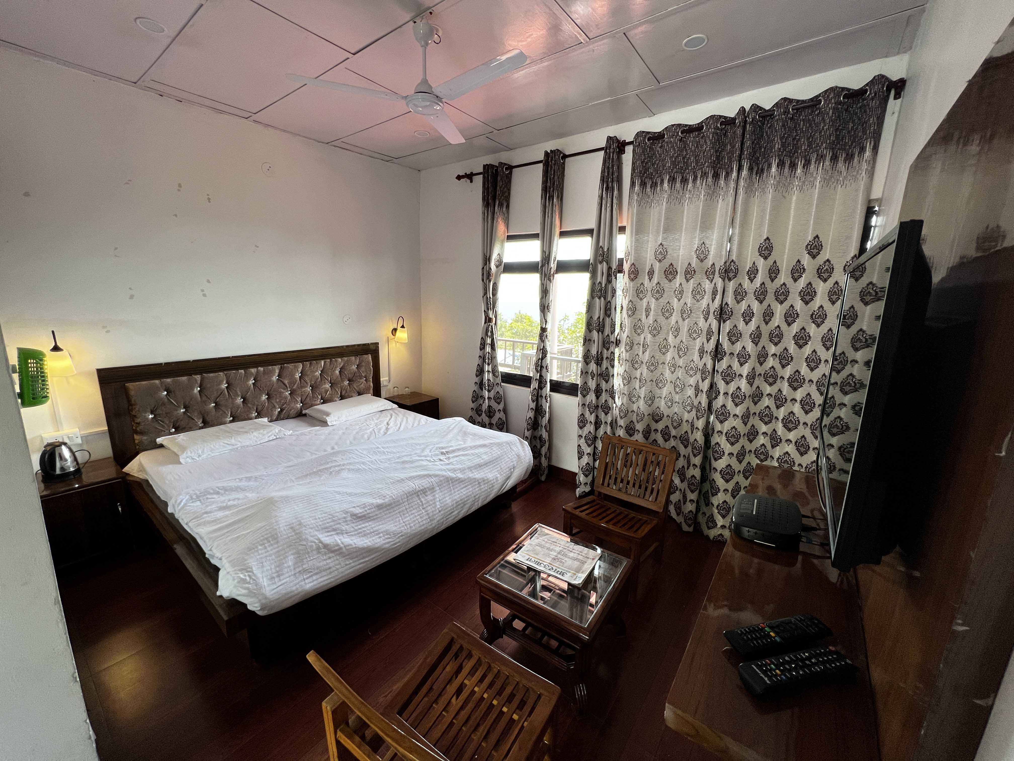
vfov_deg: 89.9
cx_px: 507
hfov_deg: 106.2
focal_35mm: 13
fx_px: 381
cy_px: 380
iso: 64
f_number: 1.8
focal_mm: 1.57
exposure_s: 1/100
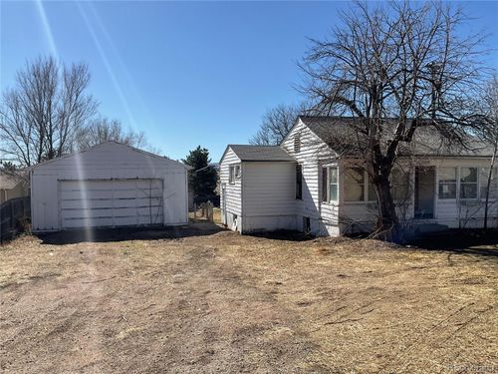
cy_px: 187
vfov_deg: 48.2
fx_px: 417
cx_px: 249
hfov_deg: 61.7
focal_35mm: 29
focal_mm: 3
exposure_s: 1/2427
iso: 16
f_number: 1.8
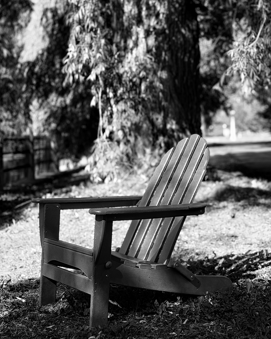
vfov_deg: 29.0
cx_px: 173
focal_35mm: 65
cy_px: 127
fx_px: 652
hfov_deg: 23.4
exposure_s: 1/939
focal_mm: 6.76
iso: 80
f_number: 1.78
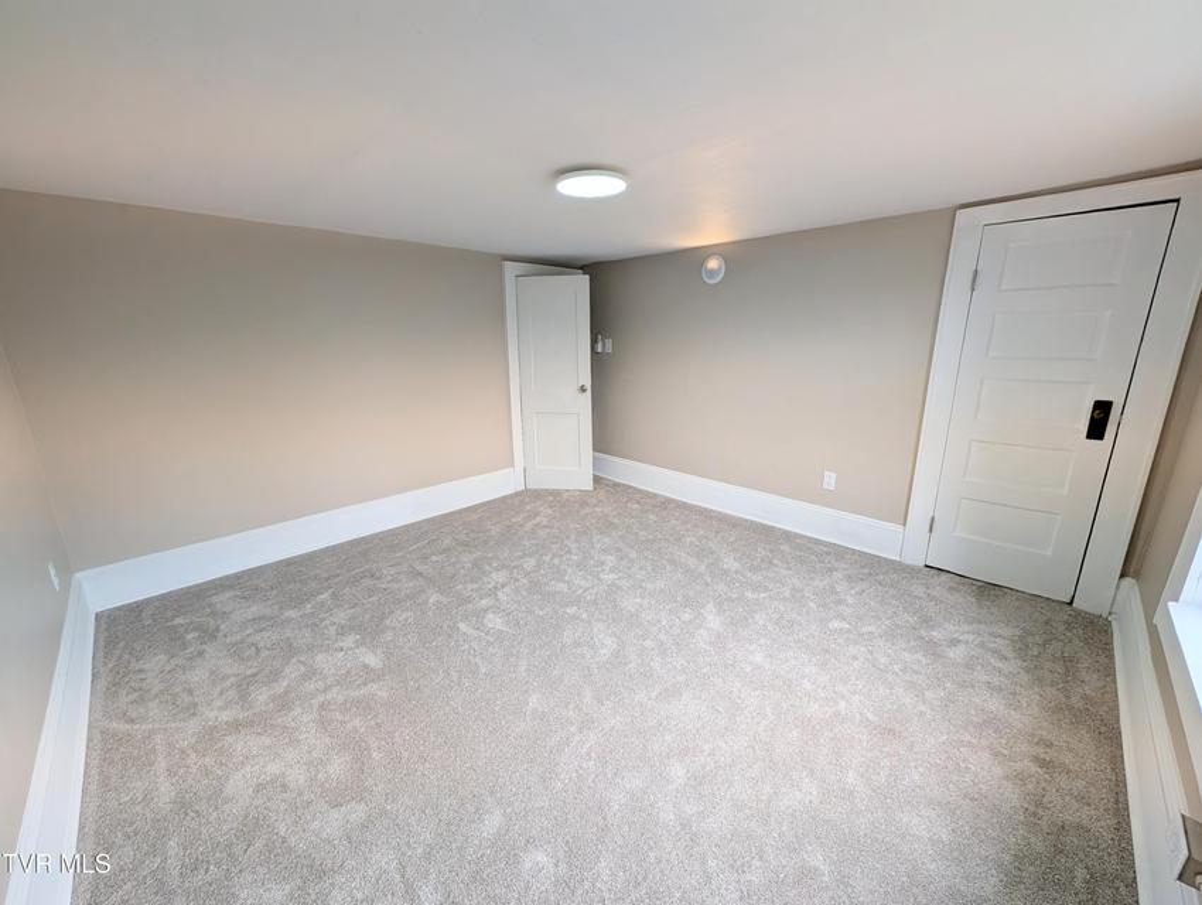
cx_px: 601
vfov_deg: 94.6
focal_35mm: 12
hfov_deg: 110.5
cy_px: 452
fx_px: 417
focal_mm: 2.02
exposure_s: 1/355
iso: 39
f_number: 1.7
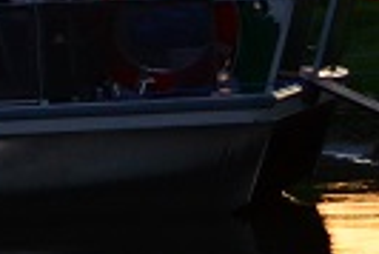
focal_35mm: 874
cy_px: -130
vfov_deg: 1.6
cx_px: -489
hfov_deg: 2.3
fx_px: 9211
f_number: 4.5
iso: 640
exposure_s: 1/800
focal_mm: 78
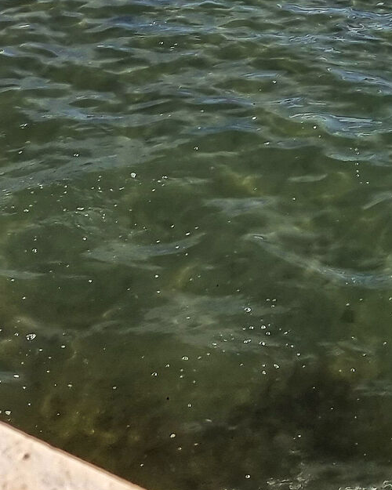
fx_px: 1305
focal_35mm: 90
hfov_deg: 16.7
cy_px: -212
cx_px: 389
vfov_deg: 19.0
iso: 50
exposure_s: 1/1184
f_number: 1.8
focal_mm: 6.7
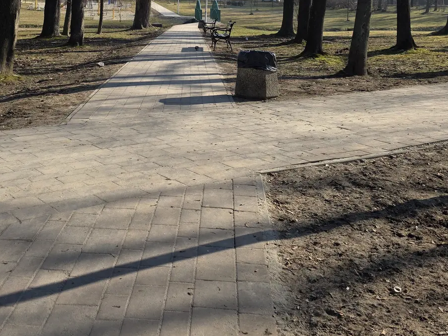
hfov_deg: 38.7
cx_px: 171
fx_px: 634
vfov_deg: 28.0
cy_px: 2
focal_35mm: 49
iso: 80
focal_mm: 6.3
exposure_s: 1/3059
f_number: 1.7
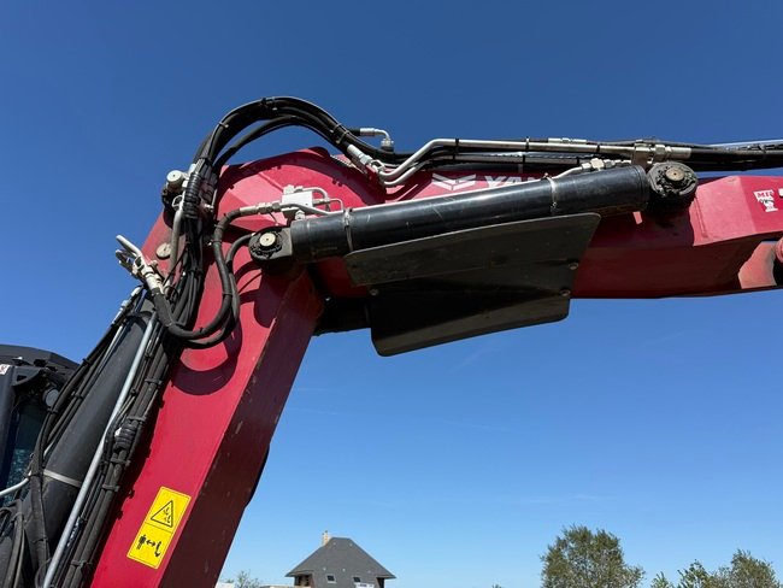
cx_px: 392
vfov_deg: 56.8
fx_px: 543
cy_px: 294
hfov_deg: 71.6
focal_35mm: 24
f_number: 1.78
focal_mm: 6.76
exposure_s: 1/3953
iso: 80
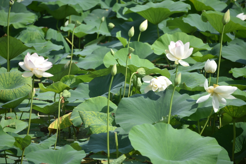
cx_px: 123
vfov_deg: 6.0
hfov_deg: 9.0
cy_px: 82
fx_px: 1572
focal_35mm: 230
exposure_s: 1/1600
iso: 400
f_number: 5.6
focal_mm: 230
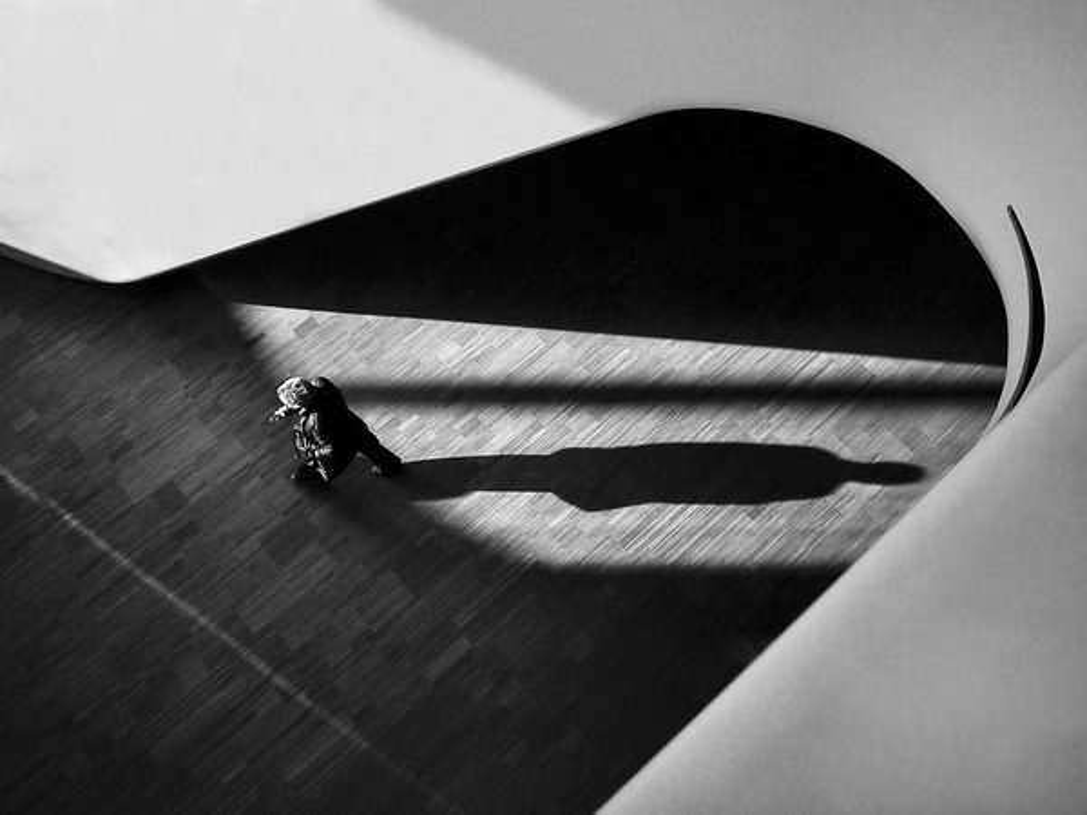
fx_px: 1068
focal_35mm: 34
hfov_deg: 54.0
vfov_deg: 41.8
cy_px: 408
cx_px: 544
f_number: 2
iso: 2500
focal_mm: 17
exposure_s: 1/8000
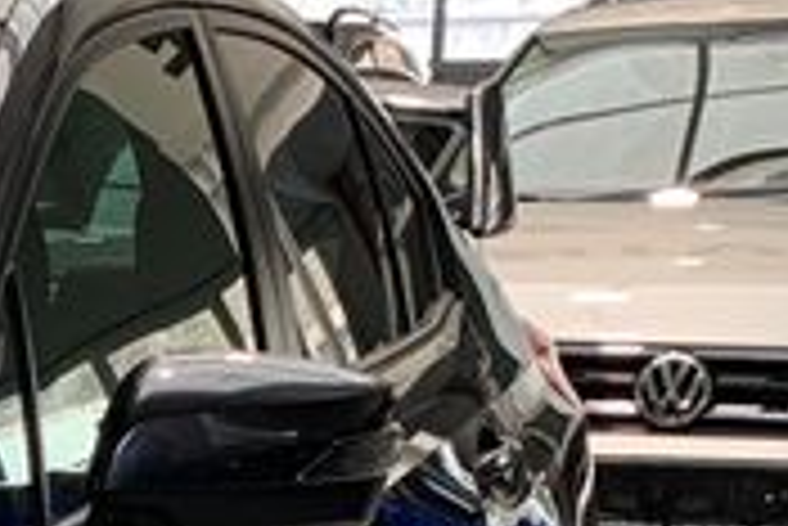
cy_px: 994
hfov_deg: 11.9
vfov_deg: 8.3
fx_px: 3461
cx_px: -675
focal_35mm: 158
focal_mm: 4.25
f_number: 1.8
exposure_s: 1/60
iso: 100
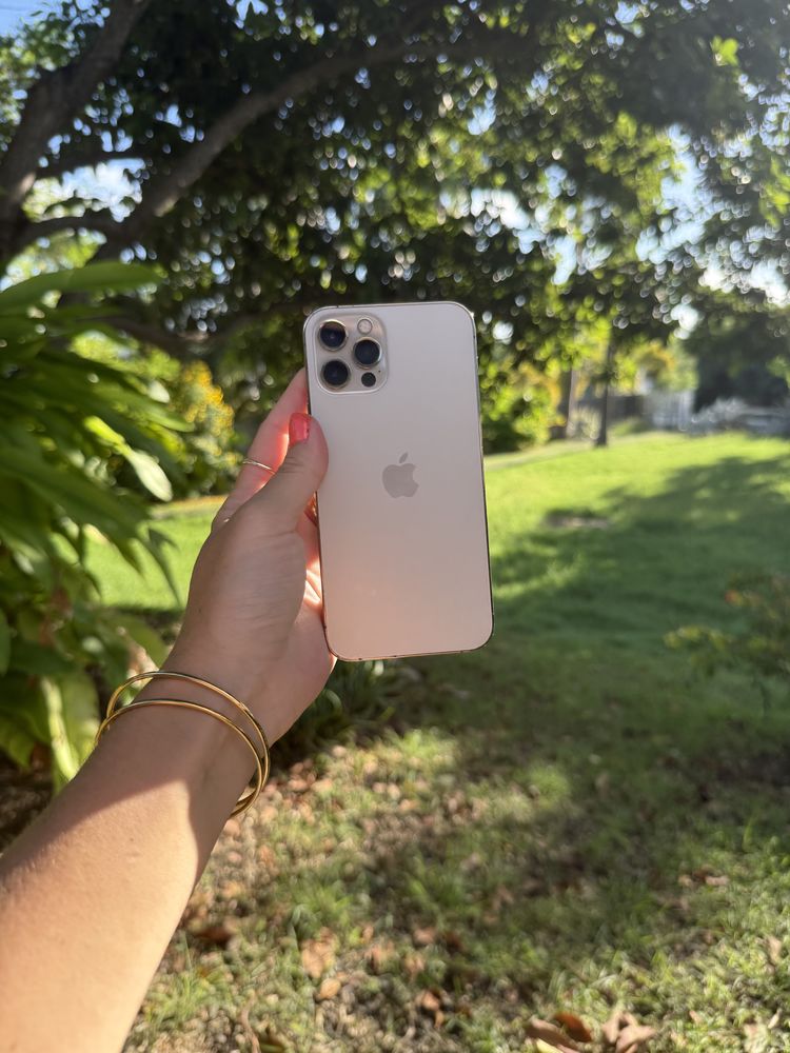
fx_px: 730
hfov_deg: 56.8
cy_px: 526
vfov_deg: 71.6
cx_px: 395
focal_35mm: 24
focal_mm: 6.76
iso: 100
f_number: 1.78
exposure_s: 1/1337
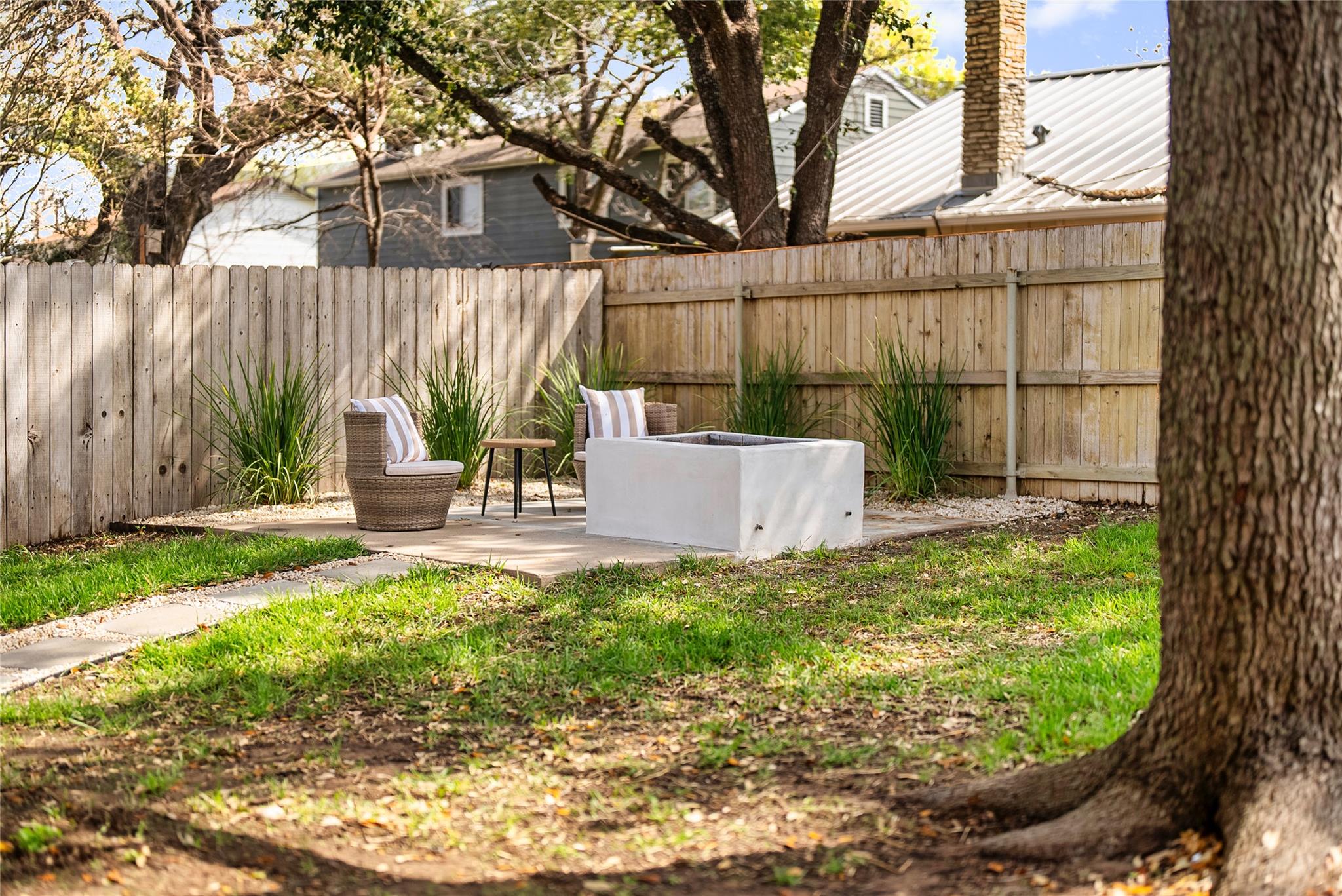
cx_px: 671
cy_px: 448
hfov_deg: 39.6
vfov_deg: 27.0
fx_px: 1864
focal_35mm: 50
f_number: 1.2
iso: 100
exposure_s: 1/1600
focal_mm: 50
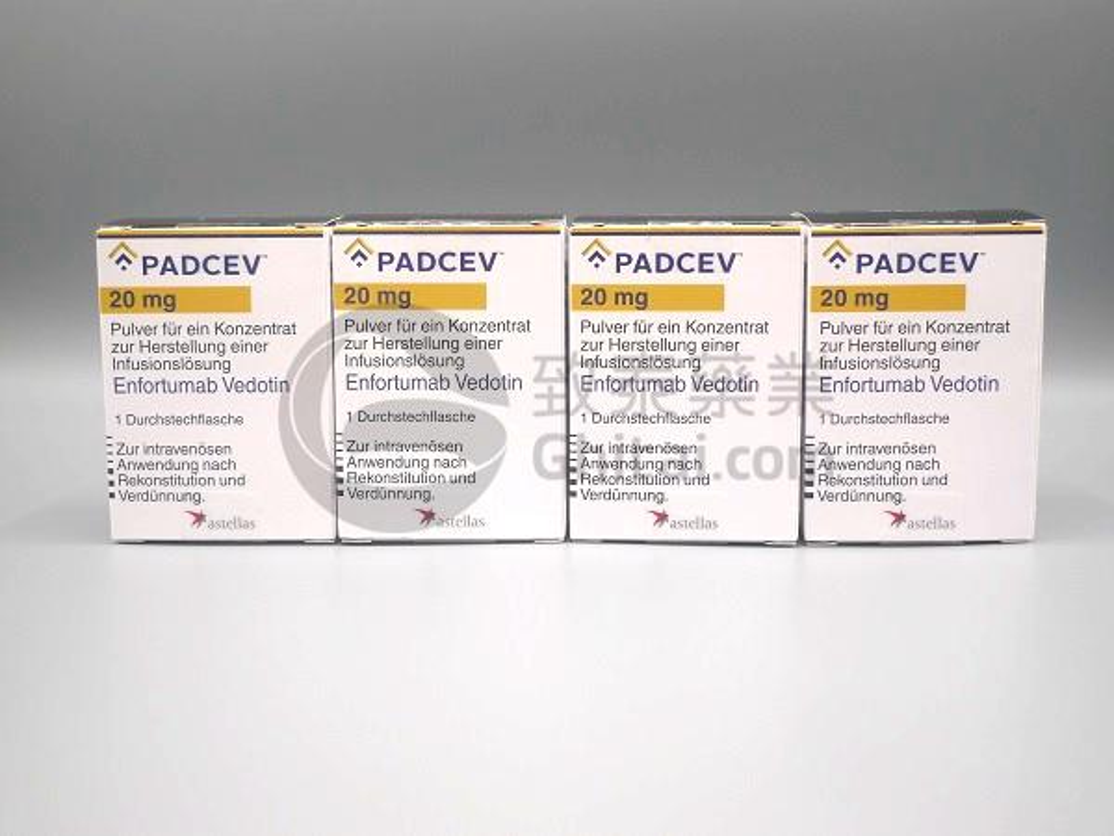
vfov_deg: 32.9
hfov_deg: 42.9
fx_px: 1416
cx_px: 557
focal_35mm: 44
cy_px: 418
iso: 80
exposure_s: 1/200
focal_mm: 9.3
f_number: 2.8
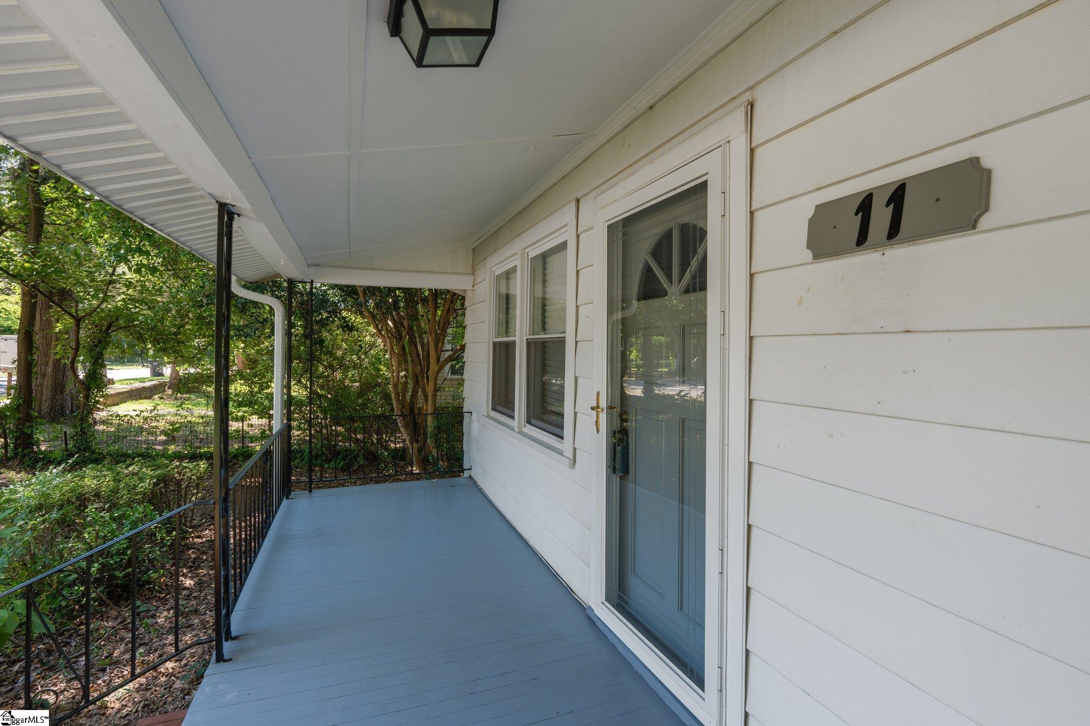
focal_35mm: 18
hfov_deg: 91.6
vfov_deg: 68.9
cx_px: 545
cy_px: 363
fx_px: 530
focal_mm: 17.5
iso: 250
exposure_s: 1/30
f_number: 9
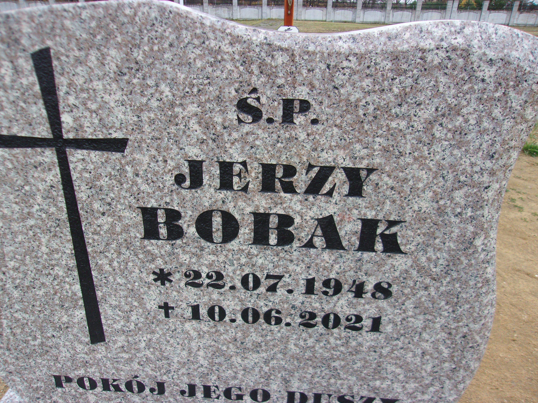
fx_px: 420
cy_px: 202
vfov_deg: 51.4
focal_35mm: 27
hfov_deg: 65.3
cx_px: 269
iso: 80
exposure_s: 1/240
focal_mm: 4.9
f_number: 3
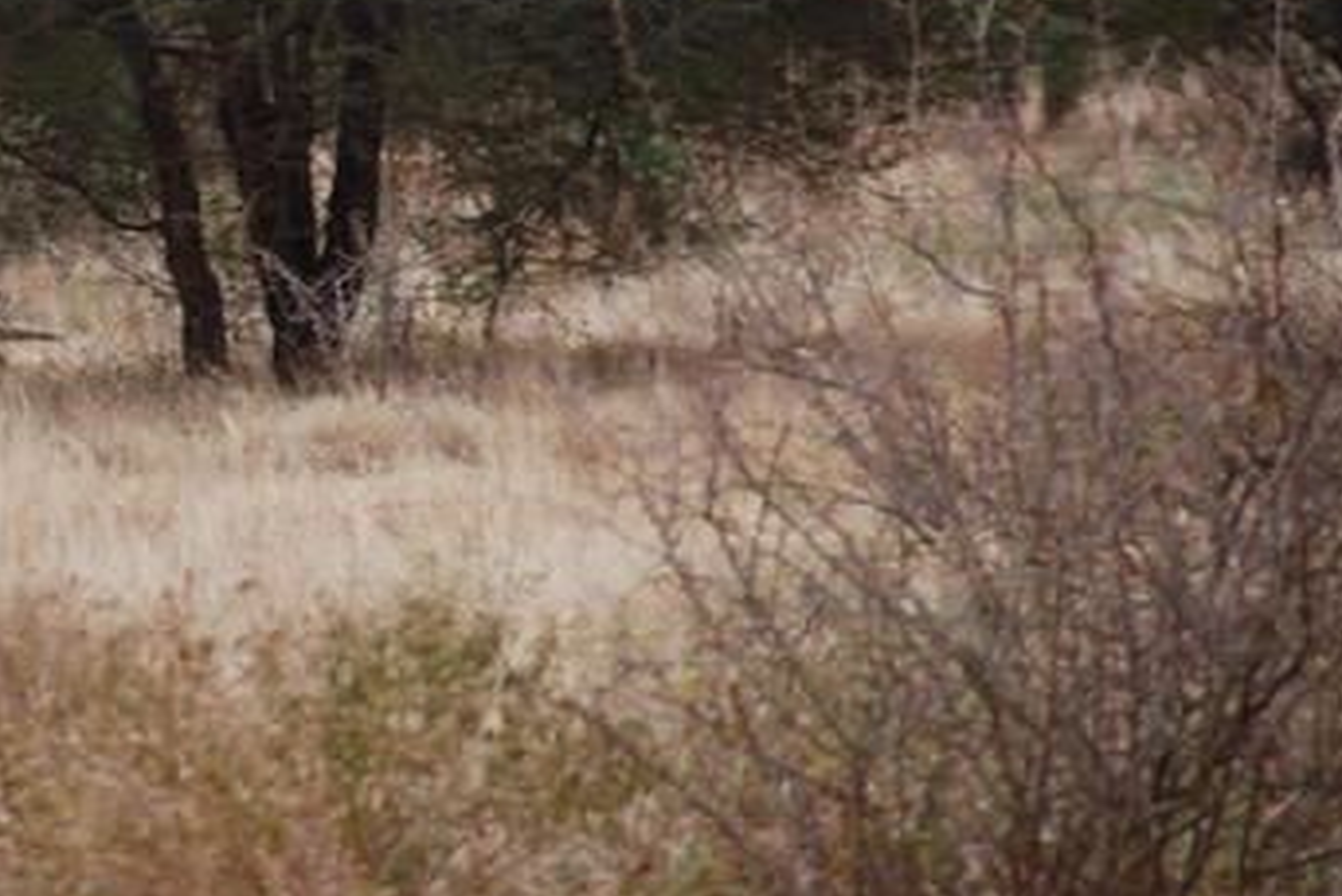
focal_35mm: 613
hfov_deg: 3.4
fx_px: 22860
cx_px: 47
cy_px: 231
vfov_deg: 2.2
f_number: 5.6
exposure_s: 1/160
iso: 100
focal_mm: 200
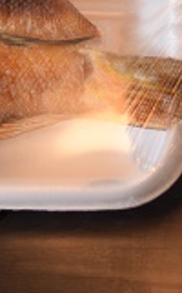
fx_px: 1025
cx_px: -49
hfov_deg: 10.0
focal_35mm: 129
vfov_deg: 15.9
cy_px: -4
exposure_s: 1/40
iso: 640
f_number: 4
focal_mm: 27
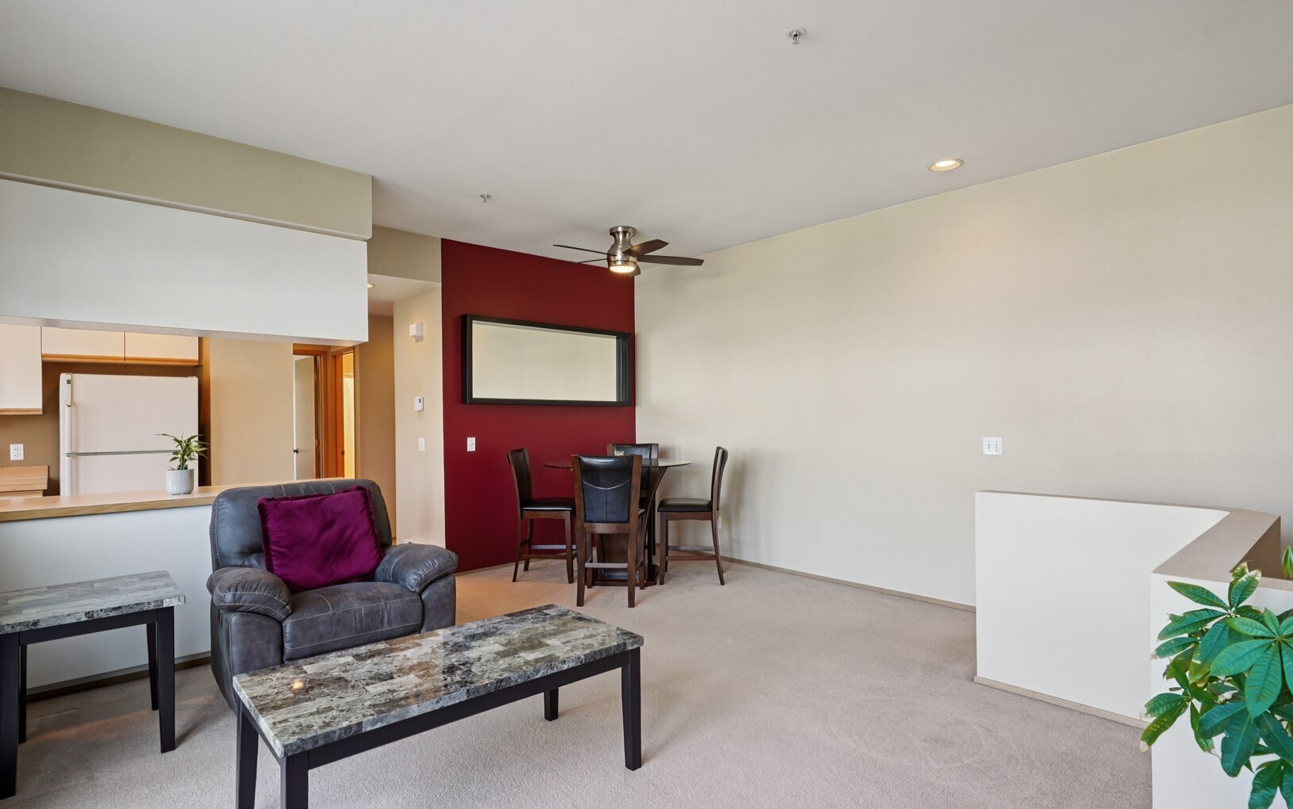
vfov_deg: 65.0
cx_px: 635
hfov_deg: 91.1
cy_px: 421
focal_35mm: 18
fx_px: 634
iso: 400
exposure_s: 1/15
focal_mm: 17
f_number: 8
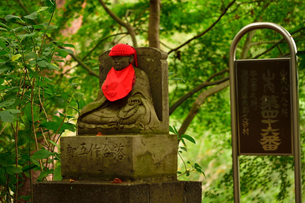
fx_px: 1334
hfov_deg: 13.0
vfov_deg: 8.7
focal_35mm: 158
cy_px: 102
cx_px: 152
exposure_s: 1/60
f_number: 3.2
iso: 200
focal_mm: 105
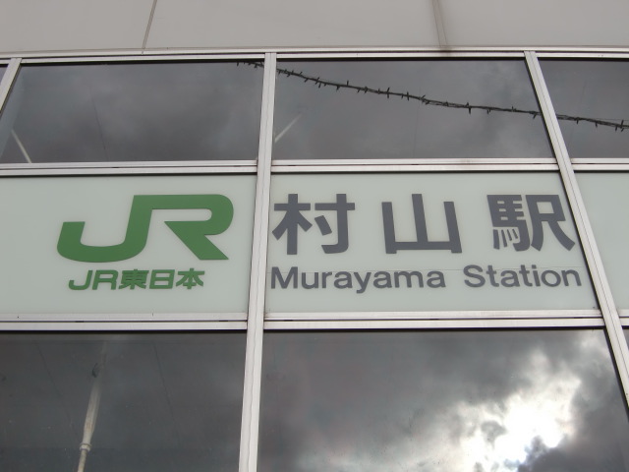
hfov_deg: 41.2
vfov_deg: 31.5
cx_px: 314
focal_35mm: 46
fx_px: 836
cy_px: 236
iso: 64
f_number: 3.3
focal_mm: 8.2
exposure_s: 1/800
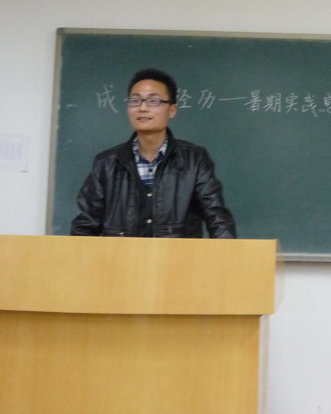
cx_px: 348
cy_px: 151
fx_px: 784
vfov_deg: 29.4
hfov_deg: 22.7
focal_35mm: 64
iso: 400
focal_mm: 5.3
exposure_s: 1/13
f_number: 3.4
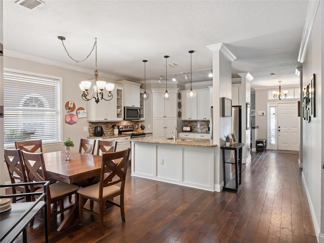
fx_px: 187
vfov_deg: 66.0
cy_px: 122
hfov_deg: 81.7
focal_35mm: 20
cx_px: 162
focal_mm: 10
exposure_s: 1/60
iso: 3200
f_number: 6.3
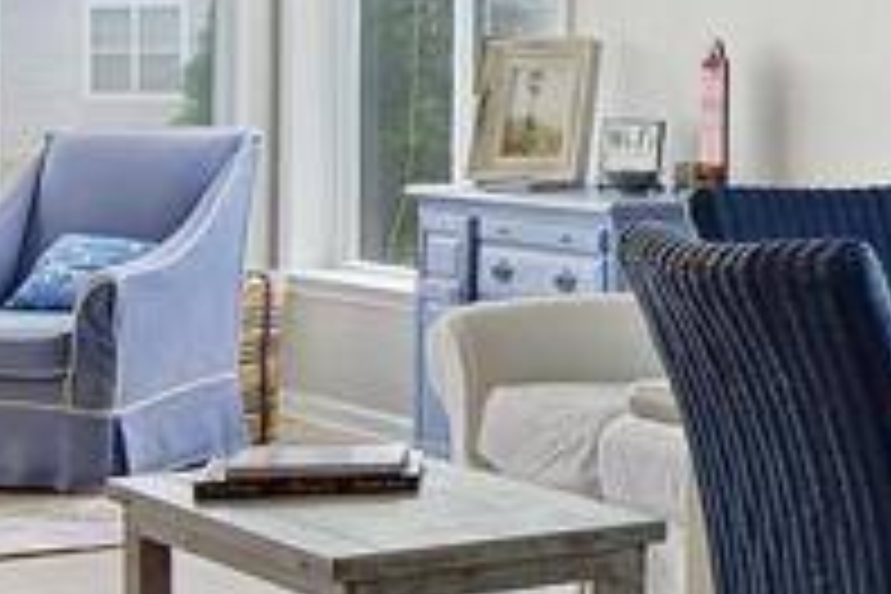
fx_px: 2821
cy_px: 9
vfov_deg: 11.9
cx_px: 1314
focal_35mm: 114
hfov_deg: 16.4
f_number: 8
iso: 200
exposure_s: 1/4
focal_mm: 22
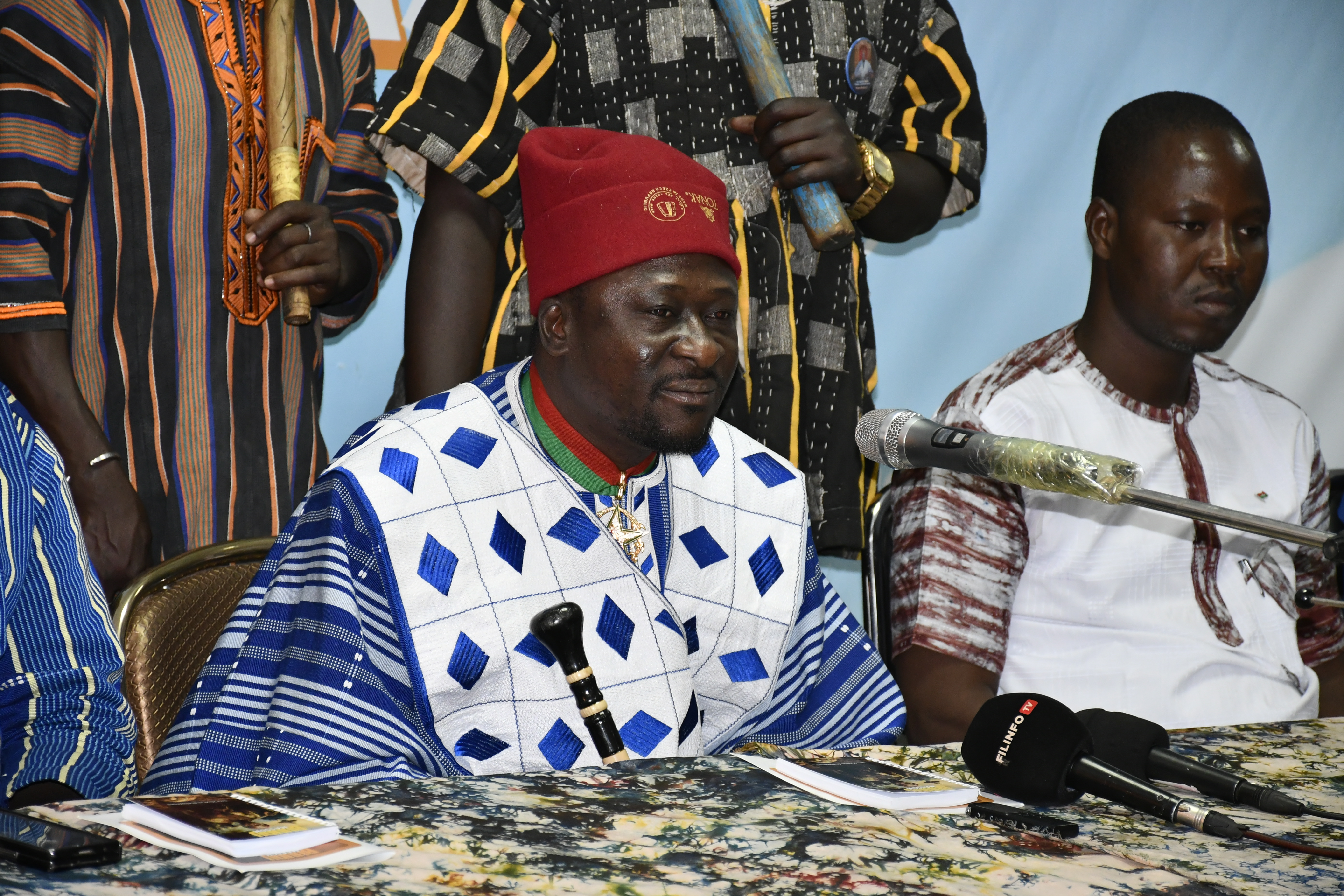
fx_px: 5600
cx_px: 672
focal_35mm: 150
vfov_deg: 9.1
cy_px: 448
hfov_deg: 13.7
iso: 1600
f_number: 5.6
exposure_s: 1/80
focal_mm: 100
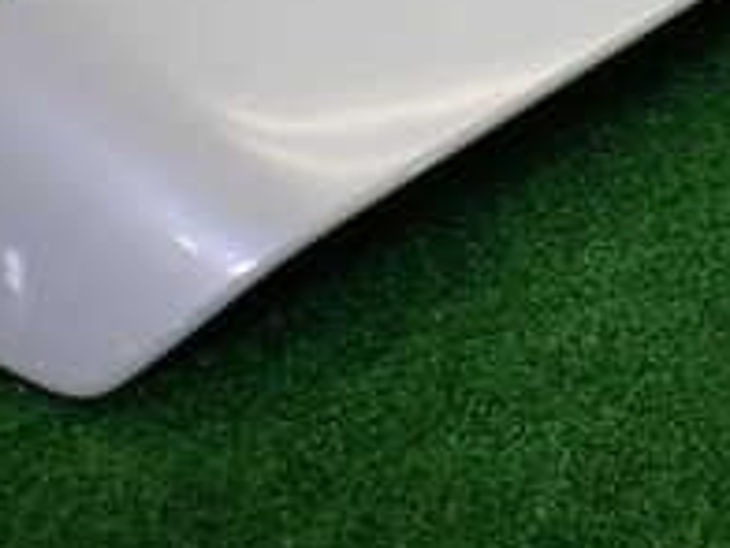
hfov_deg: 20.3
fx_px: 1940
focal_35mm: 92
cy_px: -201
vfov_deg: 15.2
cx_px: 808
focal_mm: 5.4
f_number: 2.3
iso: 125
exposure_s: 1/125
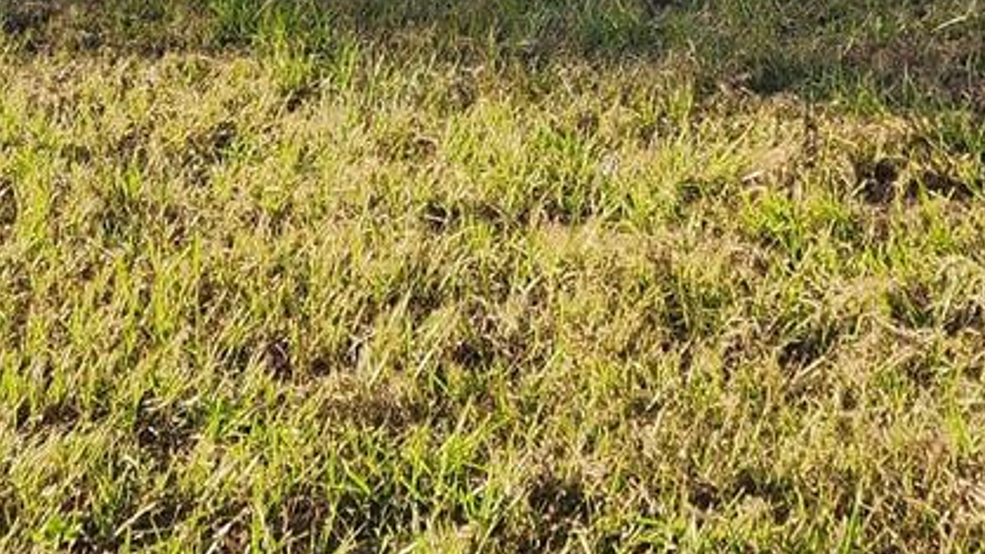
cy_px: -460
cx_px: 714
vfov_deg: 11.6
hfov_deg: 22.1
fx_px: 2507
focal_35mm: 96
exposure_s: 1/347
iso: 12
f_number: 1.8
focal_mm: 6.4
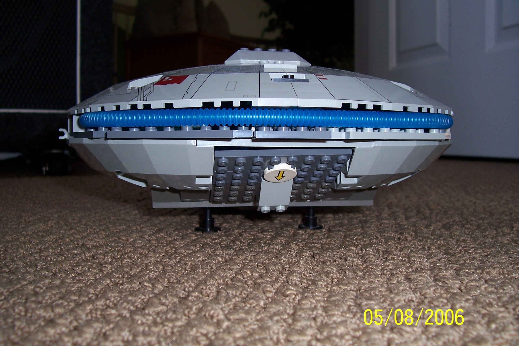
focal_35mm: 34
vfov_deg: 38.9
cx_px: 260
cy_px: 173
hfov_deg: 55.8
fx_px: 490
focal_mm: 5.6
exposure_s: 1/60
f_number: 2.7
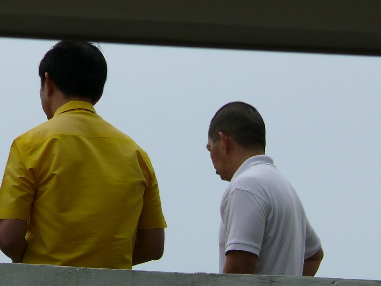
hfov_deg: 2.7
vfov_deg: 2.0
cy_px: 143
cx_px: 190
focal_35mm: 748
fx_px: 8233
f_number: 7.1
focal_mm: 88.8
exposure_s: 1/500
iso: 100
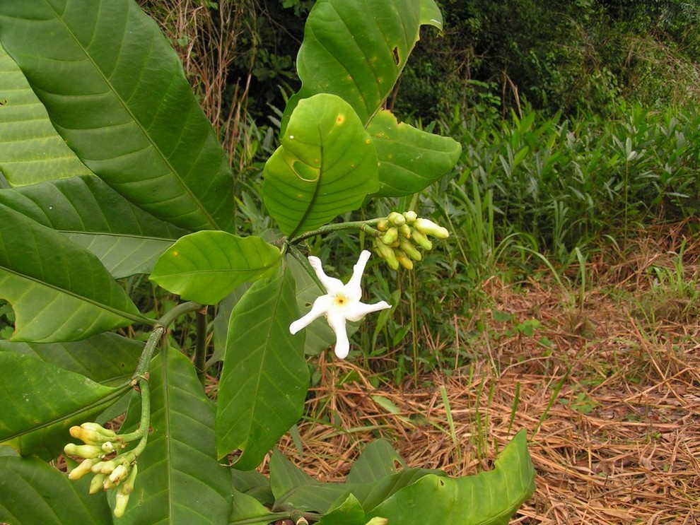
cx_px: 350
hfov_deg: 40.4
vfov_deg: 30.9
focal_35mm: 47
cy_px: 262
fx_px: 951
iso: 50
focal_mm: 7.8
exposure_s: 1/80
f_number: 3.5
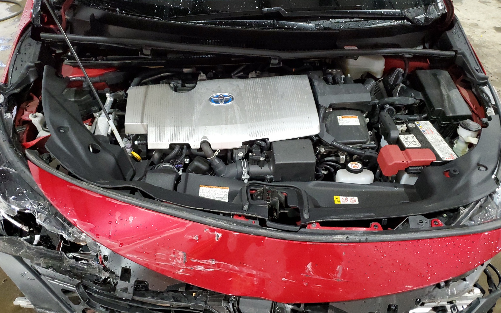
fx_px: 382
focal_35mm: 28
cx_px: 252
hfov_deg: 66.5
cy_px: 158
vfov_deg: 44.5
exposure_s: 1/60.2
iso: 347
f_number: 1.5
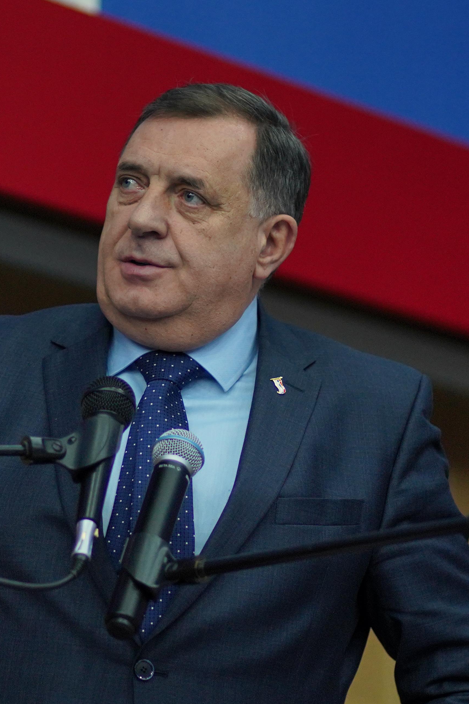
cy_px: 347
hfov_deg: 7.0
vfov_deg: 10.4
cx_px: 216
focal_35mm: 197
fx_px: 3850
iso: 1000
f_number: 1.8
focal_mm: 85
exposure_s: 1/200
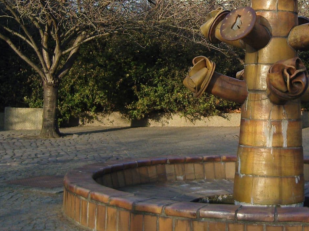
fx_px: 643
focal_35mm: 72
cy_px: 59
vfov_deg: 20.3
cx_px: 263
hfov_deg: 26.4
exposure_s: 1/500
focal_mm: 7.3
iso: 100
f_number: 2.8
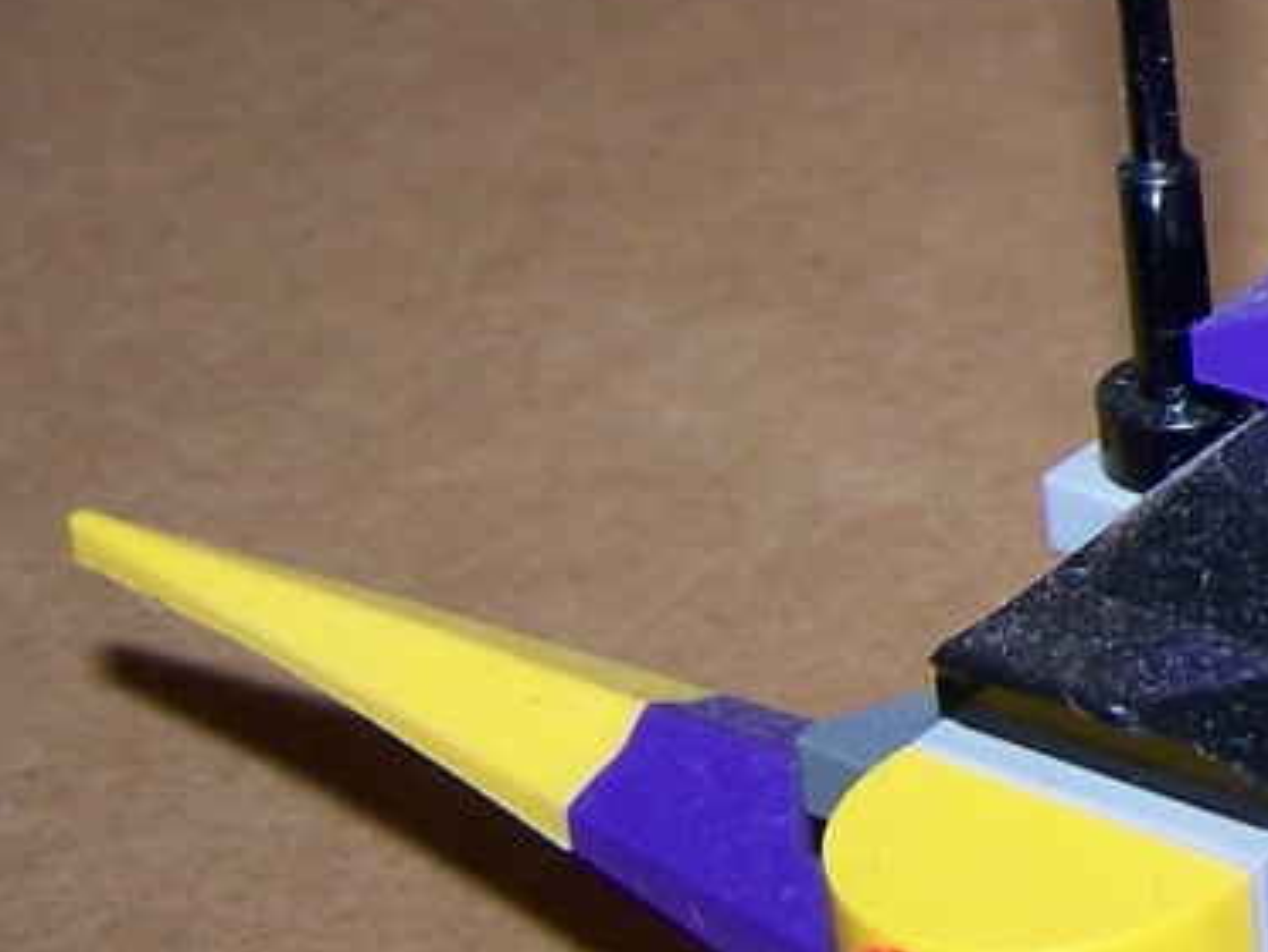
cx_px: 2580
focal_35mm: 158
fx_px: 5789
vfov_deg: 9.4
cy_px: 160
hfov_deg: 11.3
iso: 80
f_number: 2.8
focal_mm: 6.3
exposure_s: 1/60
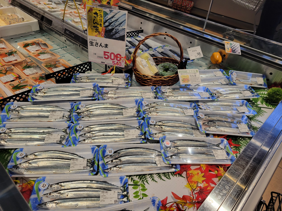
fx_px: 212
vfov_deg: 53.1
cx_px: 141
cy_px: 106
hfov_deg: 67.3
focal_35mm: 26
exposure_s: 1/125
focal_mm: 5.4
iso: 40
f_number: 1.8
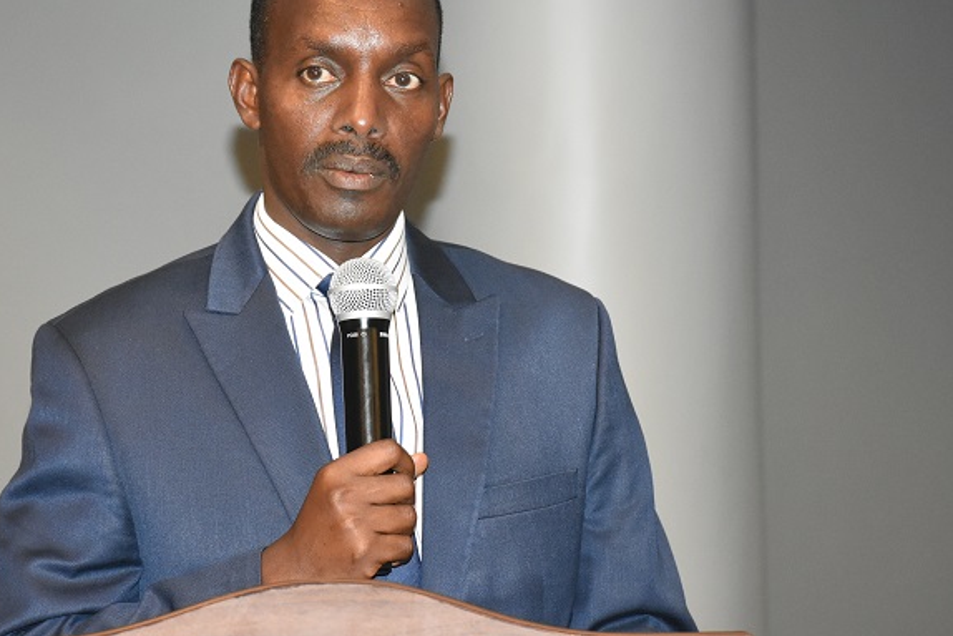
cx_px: 407
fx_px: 3389
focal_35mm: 128
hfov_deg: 16.0
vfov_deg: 10.7
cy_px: 280
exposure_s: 1/60
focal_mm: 70
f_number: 7.1
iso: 3200
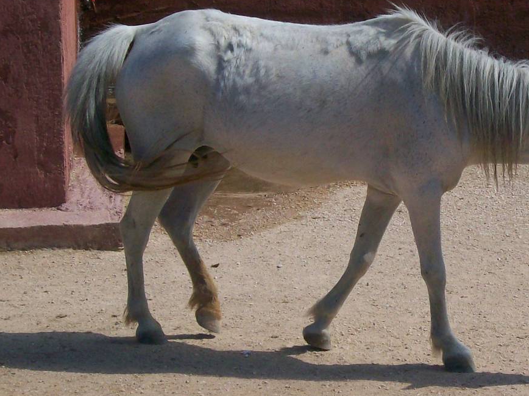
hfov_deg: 15.2
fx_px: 1970
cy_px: 152
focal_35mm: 129
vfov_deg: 11.5
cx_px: 428
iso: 80
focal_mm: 11.6
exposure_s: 1/469
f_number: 6.7
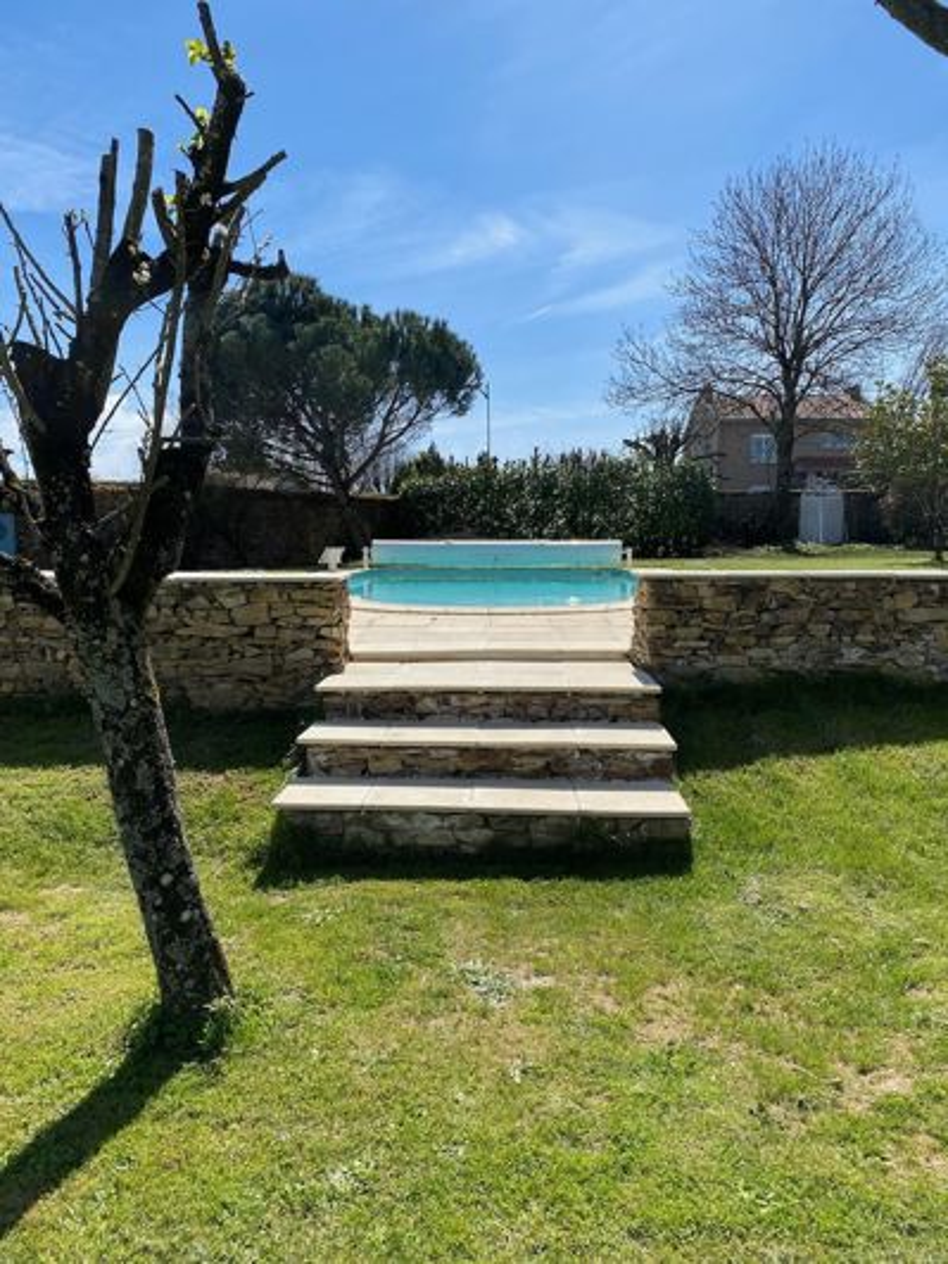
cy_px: 632
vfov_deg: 67.3
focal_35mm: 26
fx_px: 949
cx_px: 474
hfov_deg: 53.1
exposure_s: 1/3401
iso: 32
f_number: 1.8
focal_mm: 4.25
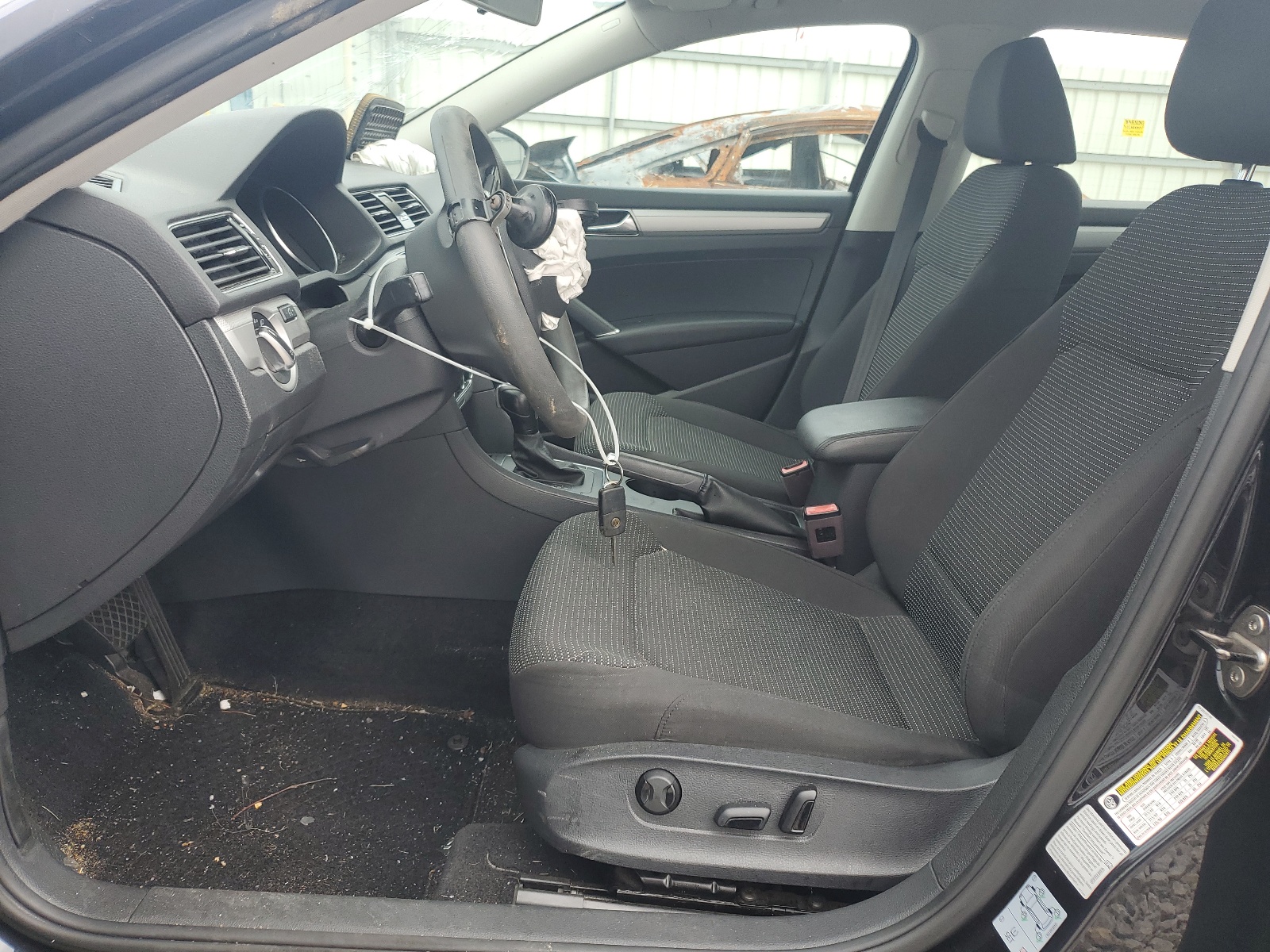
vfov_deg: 53.1
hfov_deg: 67.3
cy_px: 476
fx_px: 954
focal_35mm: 26
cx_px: 635
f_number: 1.5
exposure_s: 1/455
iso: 50
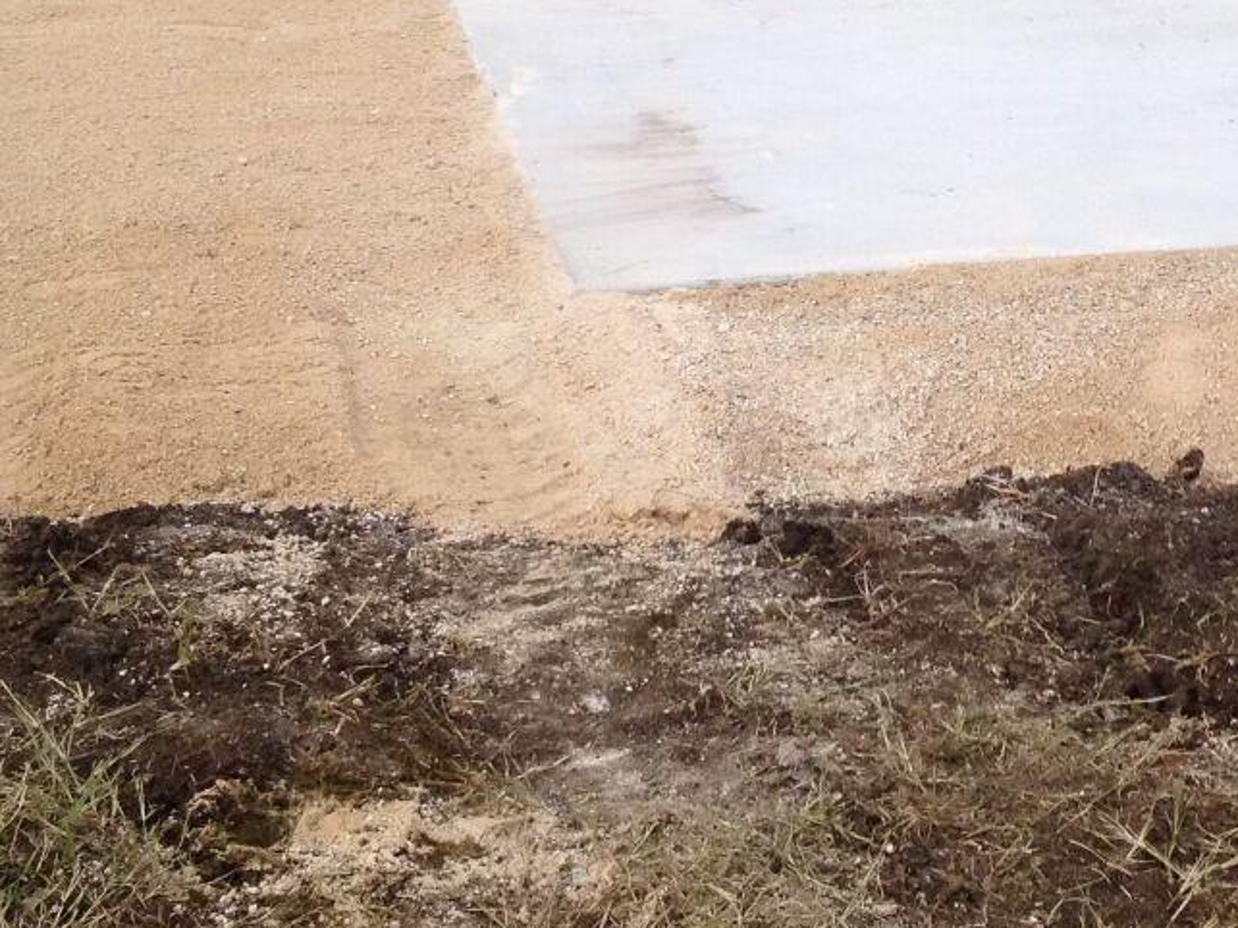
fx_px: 3182
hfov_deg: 21.8
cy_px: 4
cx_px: 956
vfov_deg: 16.3
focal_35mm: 89
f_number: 2.4
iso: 50
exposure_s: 1/1104
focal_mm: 4.28
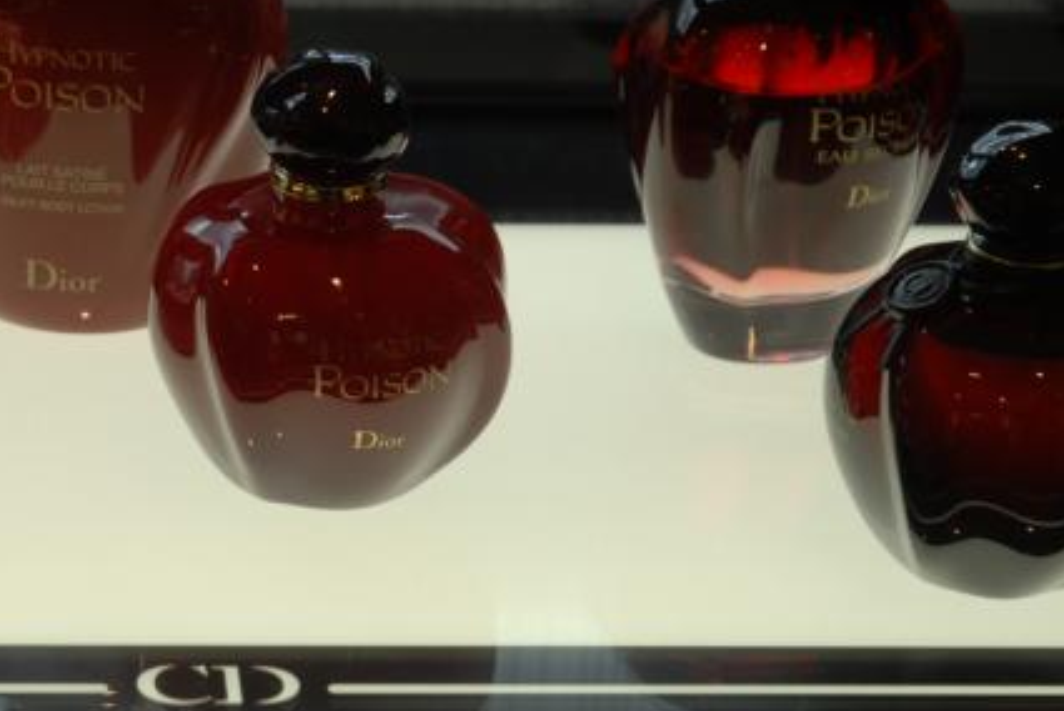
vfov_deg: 6.5
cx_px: 141
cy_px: 119
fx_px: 6219
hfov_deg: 9.7
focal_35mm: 210
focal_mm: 55
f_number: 4.5
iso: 100
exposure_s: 1/80
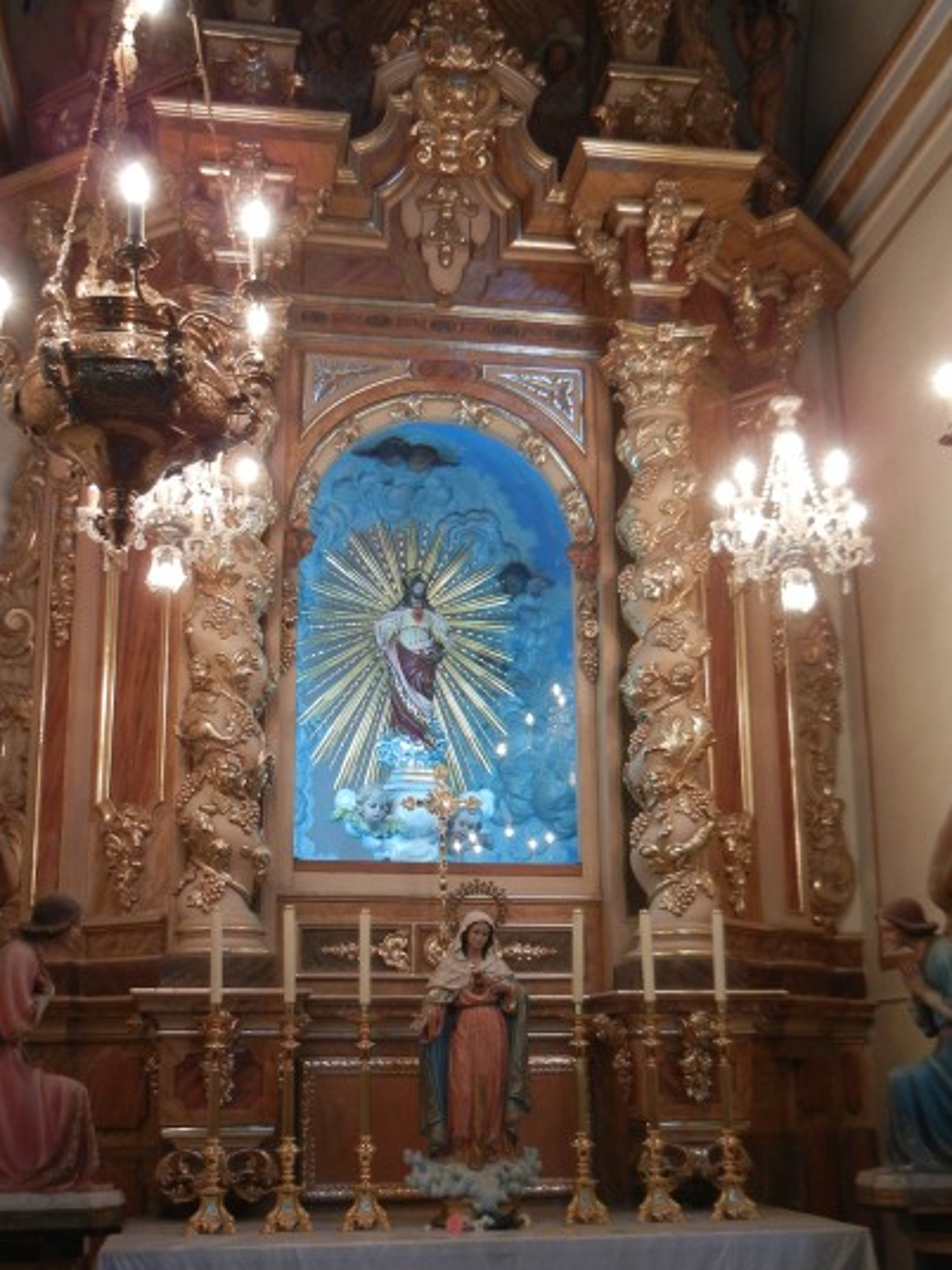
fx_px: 1577
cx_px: 467
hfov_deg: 33.6
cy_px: 711
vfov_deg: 43.8
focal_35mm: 43
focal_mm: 5.4
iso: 287
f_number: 3.5
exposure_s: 1/30
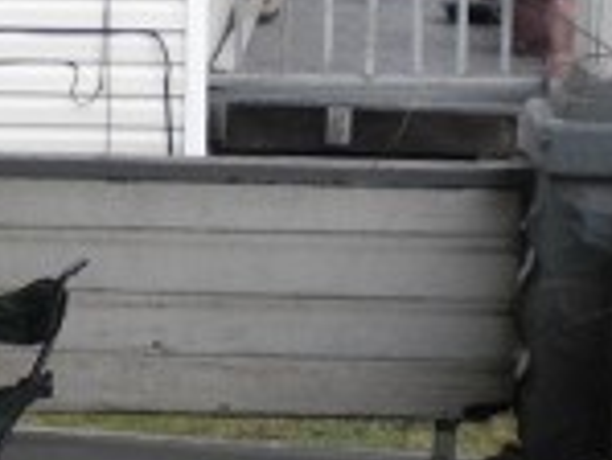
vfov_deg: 9.1
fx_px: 2884
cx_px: 37
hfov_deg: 12.0
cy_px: 78
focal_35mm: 163
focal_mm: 6.3
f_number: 3.1
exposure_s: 1/125
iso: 64
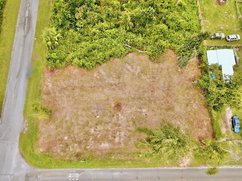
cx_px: 121
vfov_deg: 53.1
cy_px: 90
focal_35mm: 26
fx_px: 182
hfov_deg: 67.3
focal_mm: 4.73
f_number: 2.2
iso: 100
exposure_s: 1/404
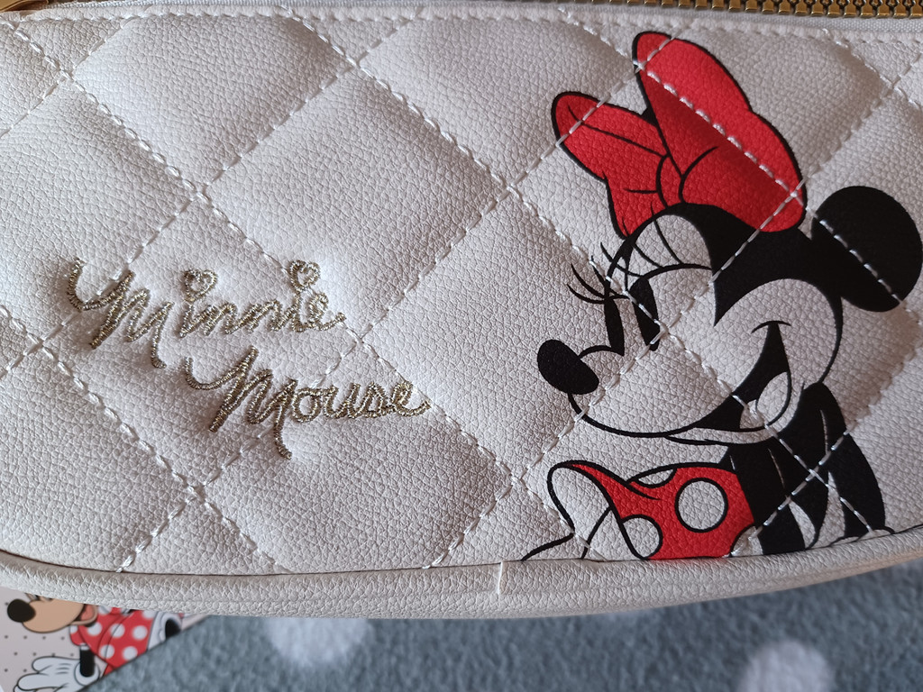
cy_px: 346
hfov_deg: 69.4
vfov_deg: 54.9
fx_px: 667
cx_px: 462
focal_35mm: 25
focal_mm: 4.6
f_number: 1.8
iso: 250
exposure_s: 1/60.2
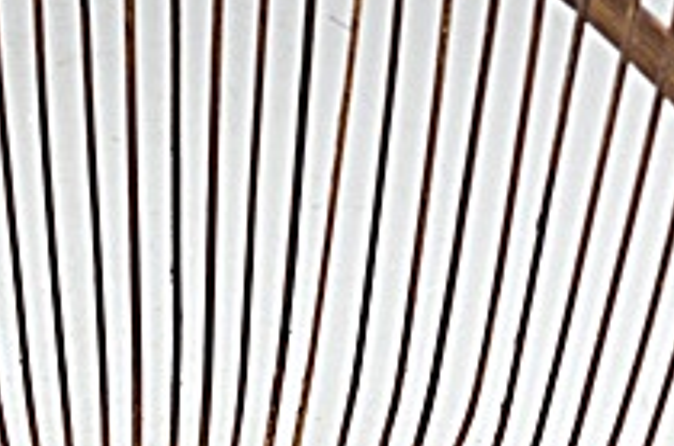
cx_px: 128
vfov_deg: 8.5
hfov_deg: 12.8
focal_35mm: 160
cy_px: 419
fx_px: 2989
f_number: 4.8
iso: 400
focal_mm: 32
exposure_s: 1/50
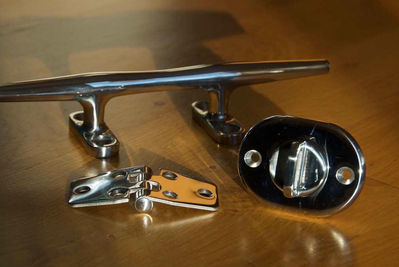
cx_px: 187
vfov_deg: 10.3
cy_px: 143
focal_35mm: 133
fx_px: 1476
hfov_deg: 15.4
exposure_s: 1/250
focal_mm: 70
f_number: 8
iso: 250
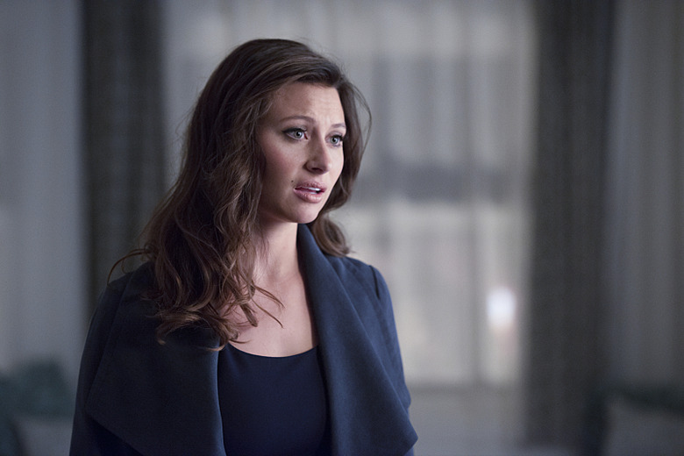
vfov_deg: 11.2
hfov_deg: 16.8
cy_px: 228
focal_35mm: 122
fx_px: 2318
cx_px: 342
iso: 3200
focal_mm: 122
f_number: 2.8
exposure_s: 1/80
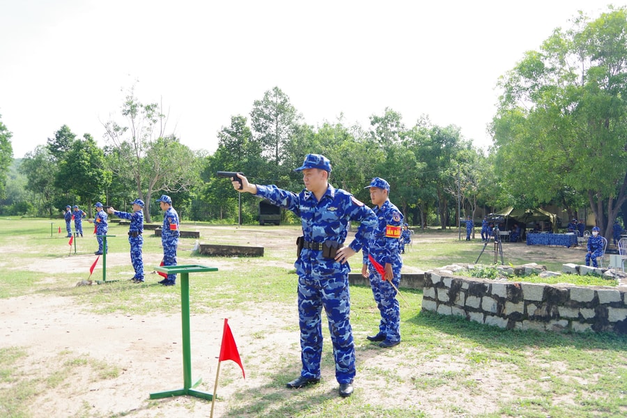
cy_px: 209
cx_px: 314
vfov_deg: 47.9
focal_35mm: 27
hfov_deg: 67.4
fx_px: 470
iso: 200
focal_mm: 18
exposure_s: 1/160
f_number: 4.5
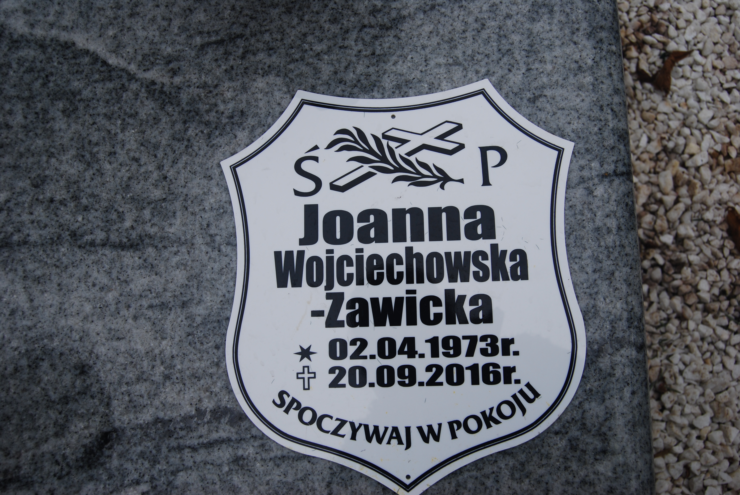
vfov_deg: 40.1
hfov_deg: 57.2
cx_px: 370
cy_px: 248
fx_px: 679
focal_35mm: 33
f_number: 7.1
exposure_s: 1/200
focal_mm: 22
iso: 100
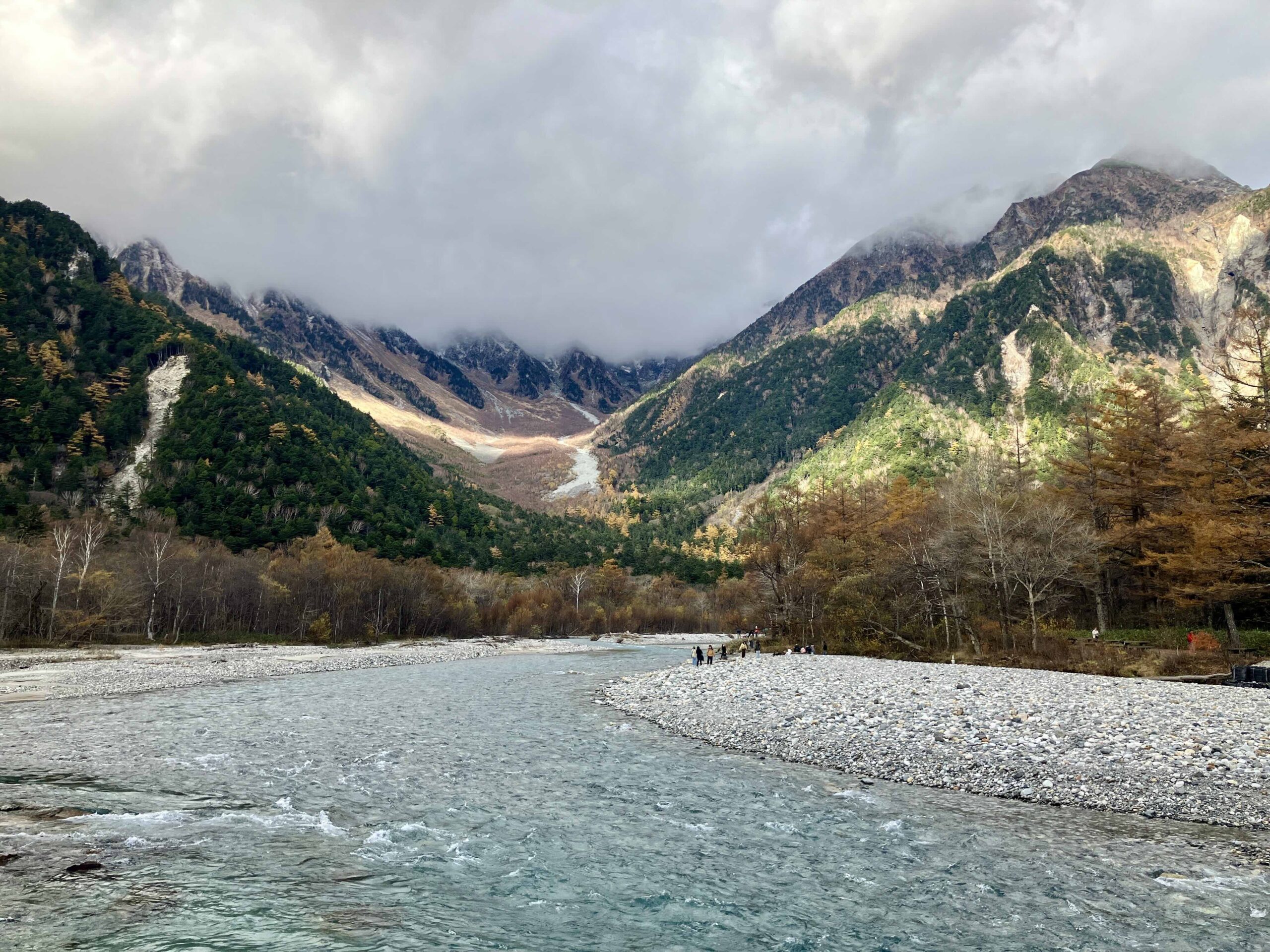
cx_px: 635
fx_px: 1027
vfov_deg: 49.7
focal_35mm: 28
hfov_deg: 63.4
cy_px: 476
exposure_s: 1/783
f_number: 1.8
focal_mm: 3.99
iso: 32
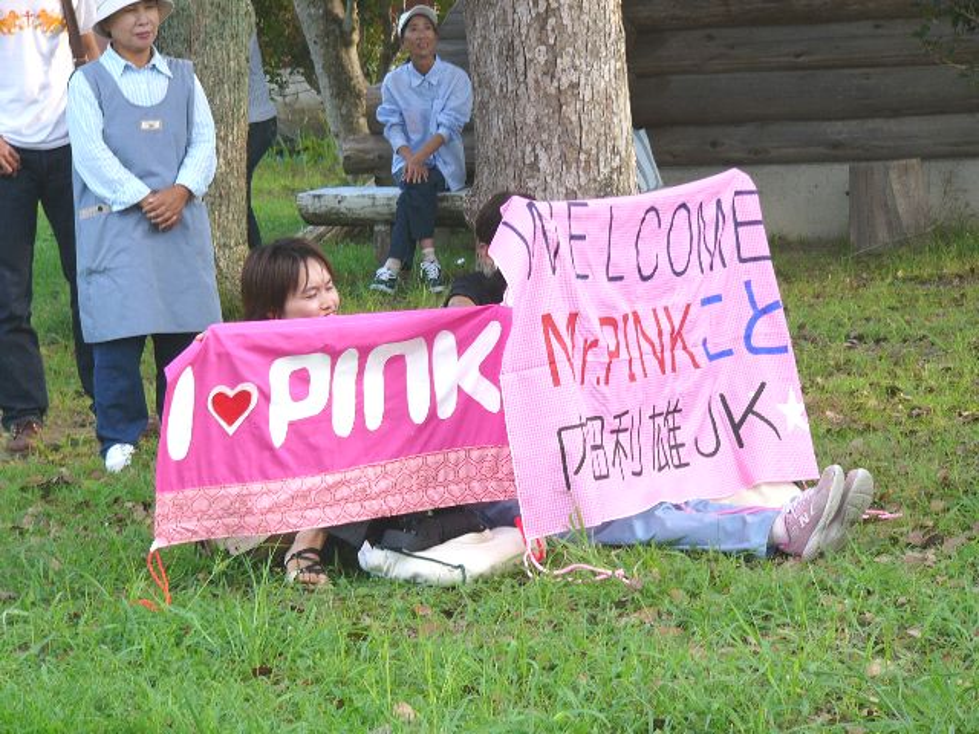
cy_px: 367
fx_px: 3761
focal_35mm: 133
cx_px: 490
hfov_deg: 14.8
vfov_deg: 11.1
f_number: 2.8
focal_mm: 22.1
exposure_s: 1/60
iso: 50
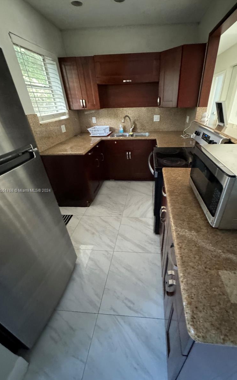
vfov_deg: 101.5
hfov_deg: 74.4
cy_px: 191
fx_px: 155
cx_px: 136
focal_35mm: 15
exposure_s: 1/30
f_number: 2.2
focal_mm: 2.22
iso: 1250
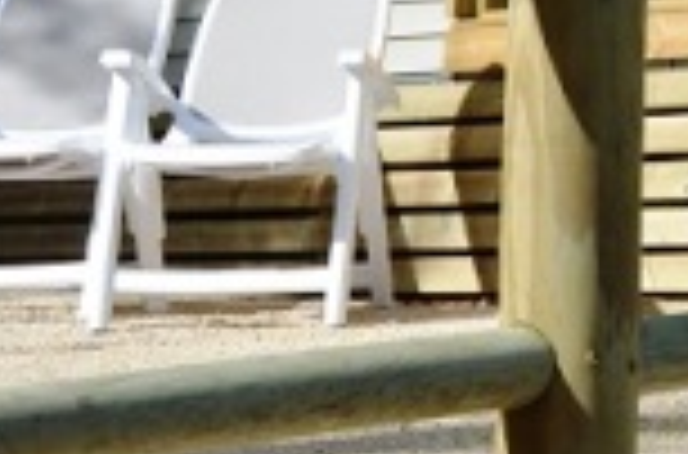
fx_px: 3829
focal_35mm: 201
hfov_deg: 9.7
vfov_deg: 6.7
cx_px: 1264
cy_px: -173
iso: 110
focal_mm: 32
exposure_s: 1/250
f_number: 8
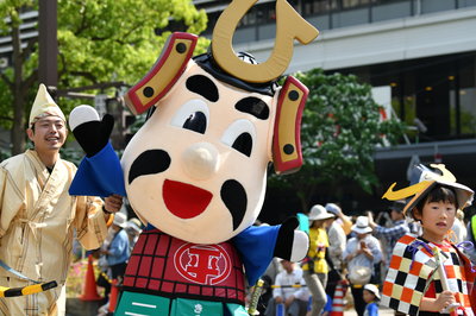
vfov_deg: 13.0
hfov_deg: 19.5
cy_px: 158
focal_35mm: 105
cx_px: 238
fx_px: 1387
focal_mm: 70
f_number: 4
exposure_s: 1/320
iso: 400
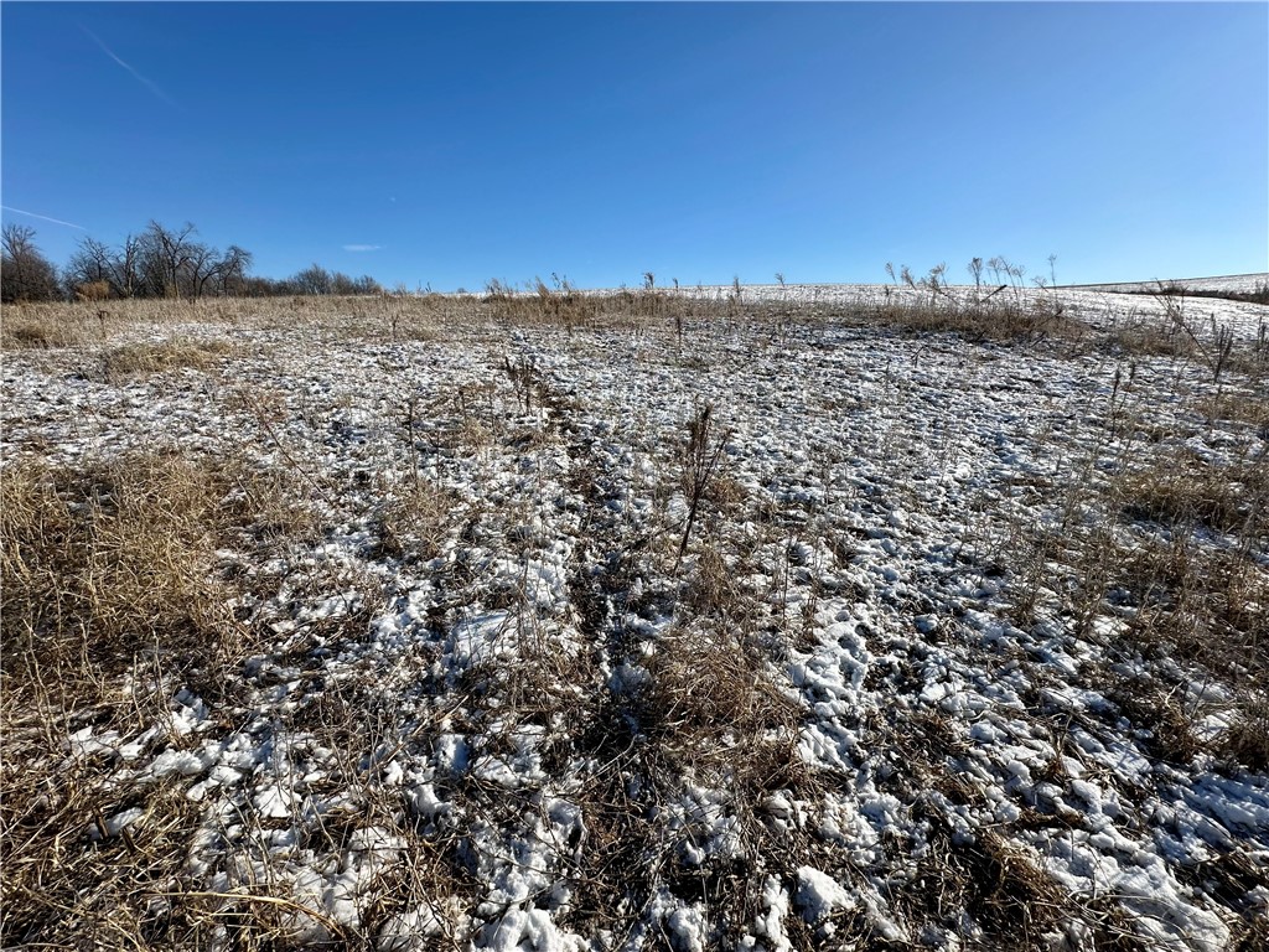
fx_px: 513
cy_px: 476
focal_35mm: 14
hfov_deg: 102.1
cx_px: 634
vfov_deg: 85.7
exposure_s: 1/3040
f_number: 2.2
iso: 50
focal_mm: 2.22
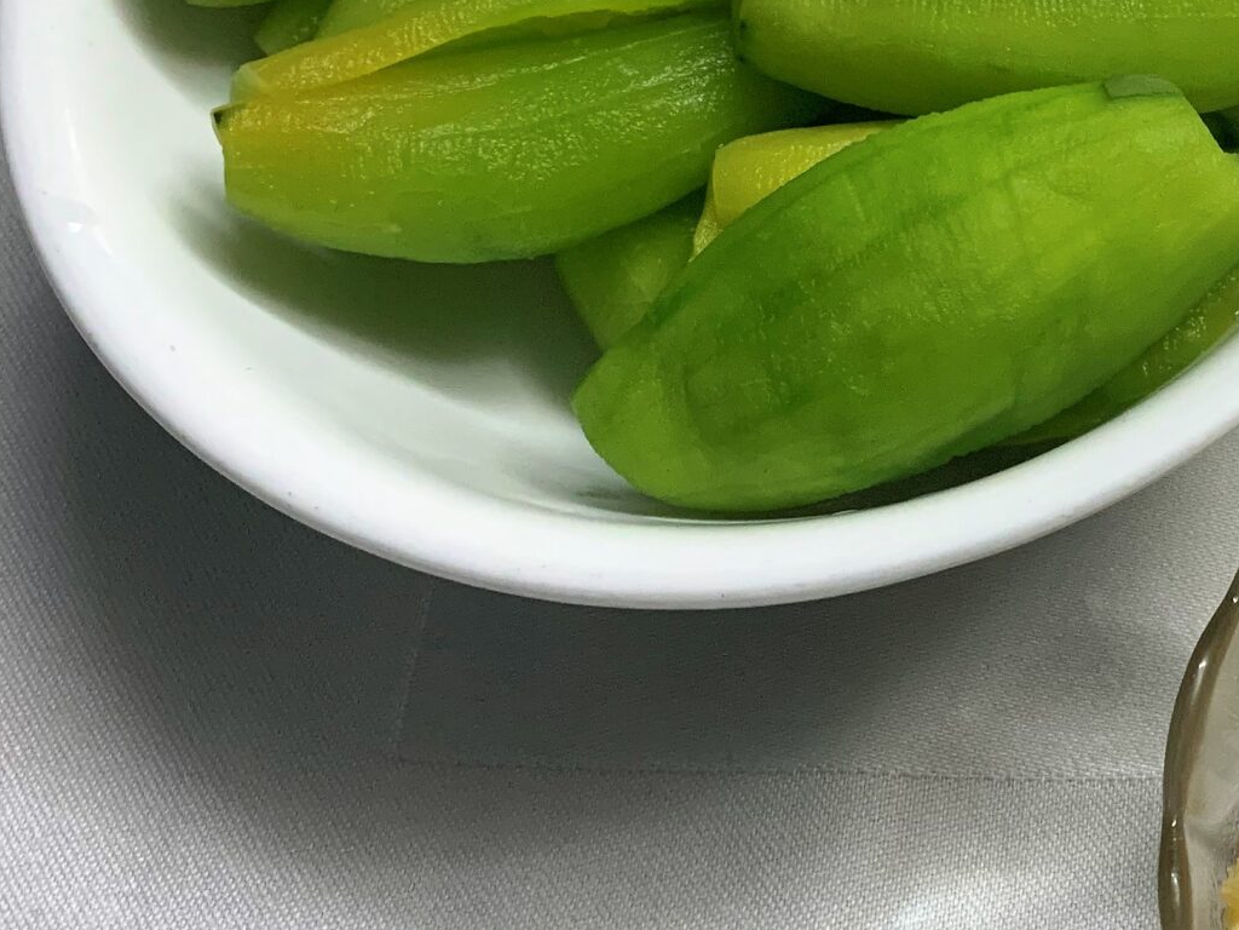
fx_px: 2327
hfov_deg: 26.5
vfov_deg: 22.5
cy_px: 287
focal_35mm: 65
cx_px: 1480
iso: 200
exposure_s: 1/50
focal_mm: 4.25
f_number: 1.8
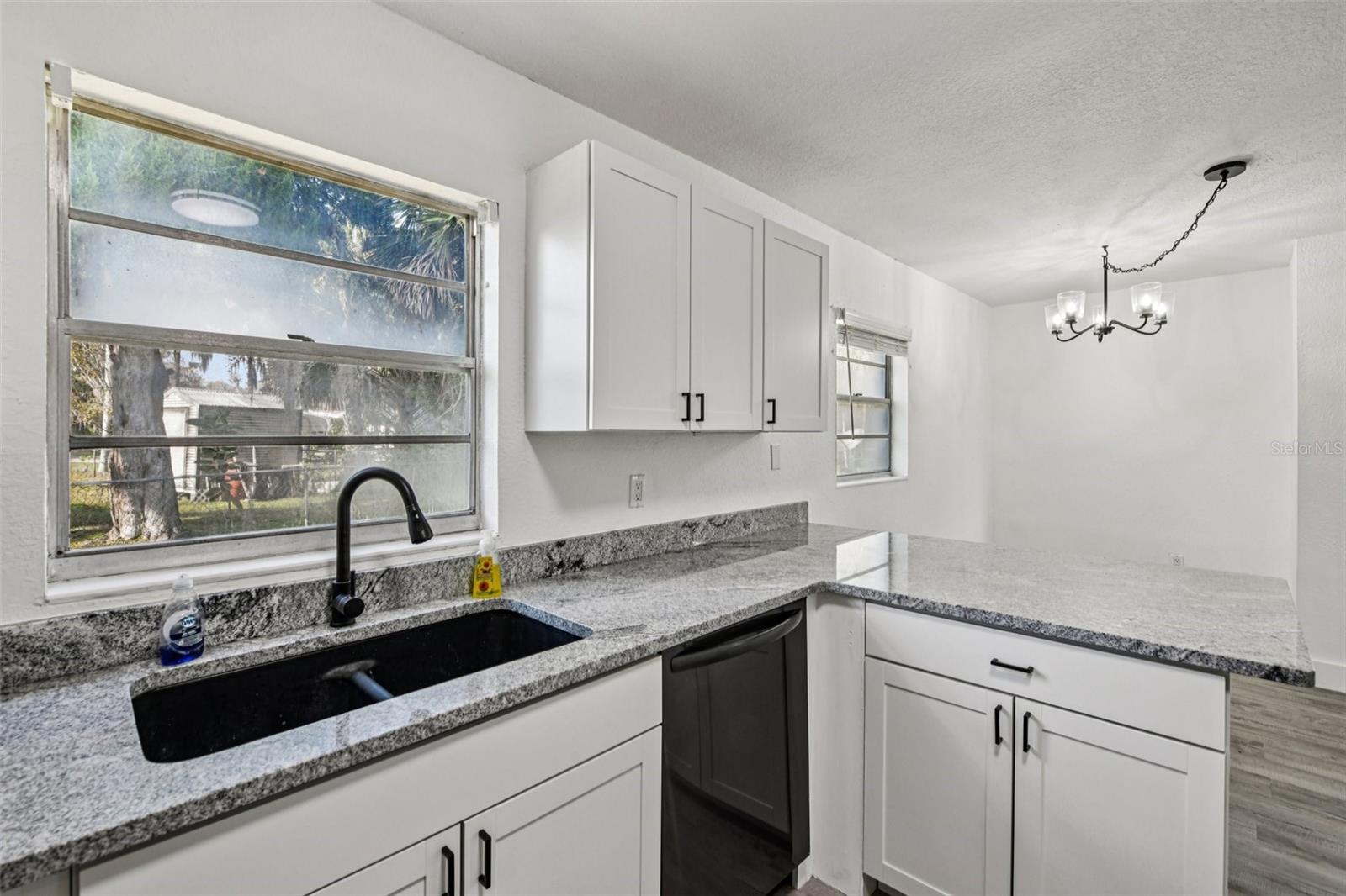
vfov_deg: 73.7
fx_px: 598
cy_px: 448
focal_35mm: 16
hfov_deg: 96.7
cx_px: 673
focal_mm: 16
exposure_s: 1/30
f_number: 8
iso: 400
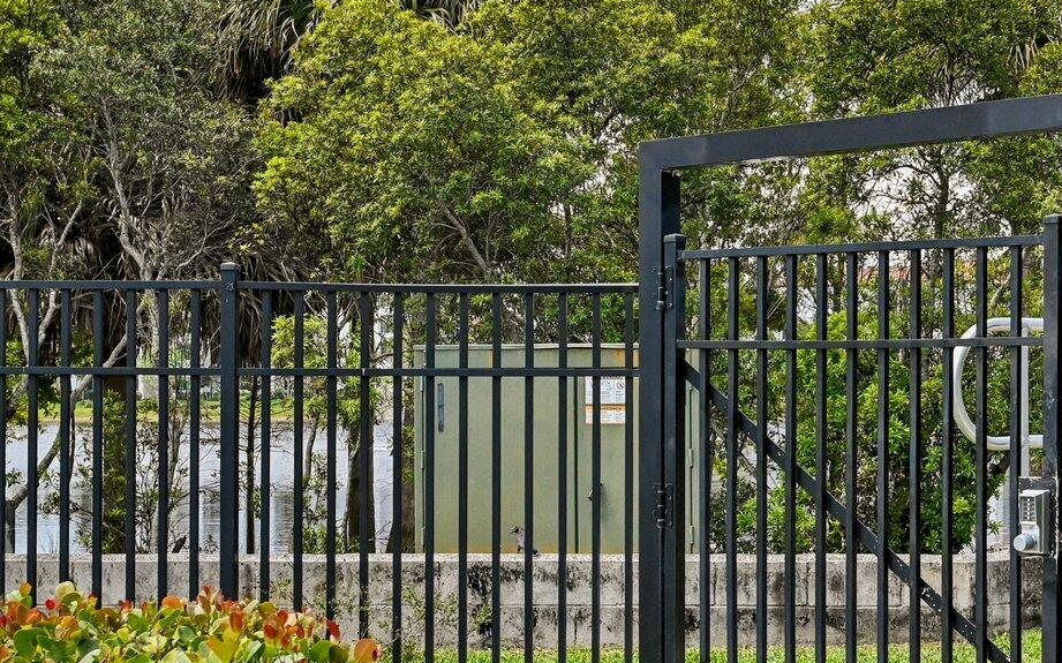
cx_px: 812
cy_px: 562
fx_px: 1968
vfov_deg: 18.9
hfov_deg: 29.7
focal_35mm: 68
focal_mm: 30
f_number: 8
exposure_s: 1/3200
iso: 2500
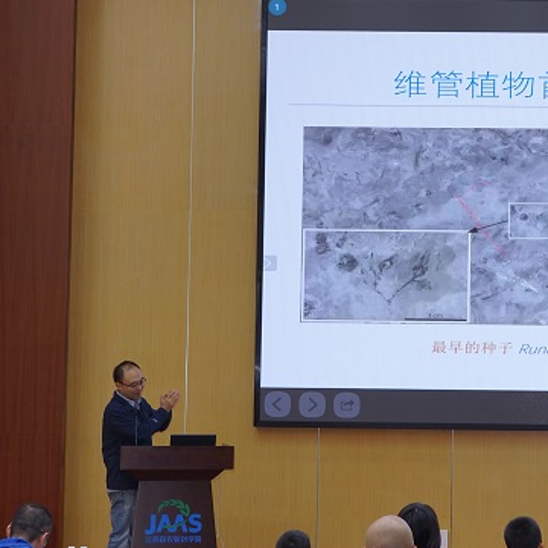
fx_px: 1702
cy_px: 286
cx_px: 560
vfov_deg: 18.3
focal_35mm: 95
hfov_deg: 17.8
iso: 250
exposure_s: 1/60
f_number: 4
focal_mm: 53
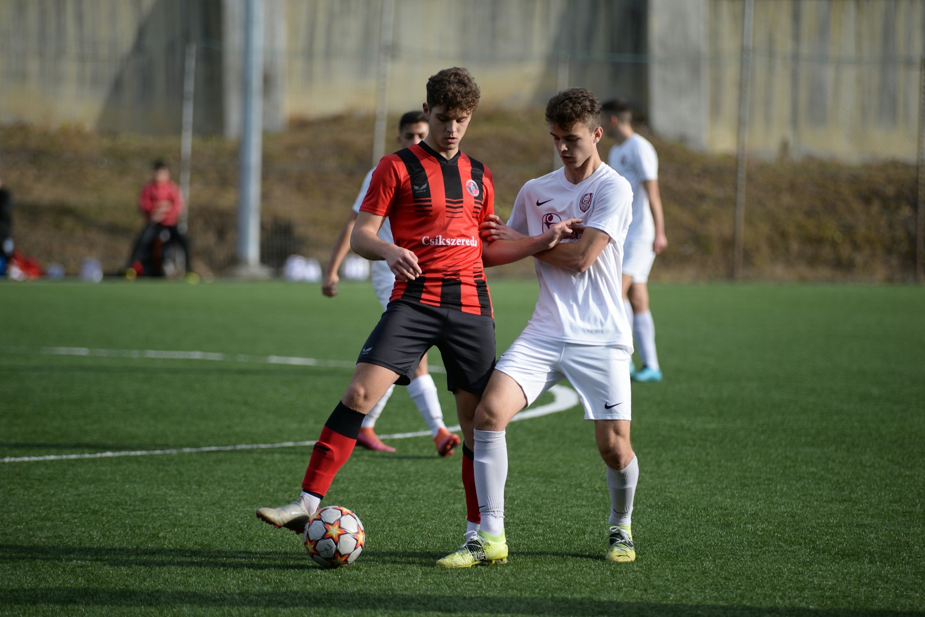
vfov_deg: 6.9
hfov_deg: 10.3
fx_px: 5140
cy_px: 308
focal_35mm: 200
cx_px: 462
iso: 160
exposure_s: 1/1600
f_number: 4
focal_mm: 200
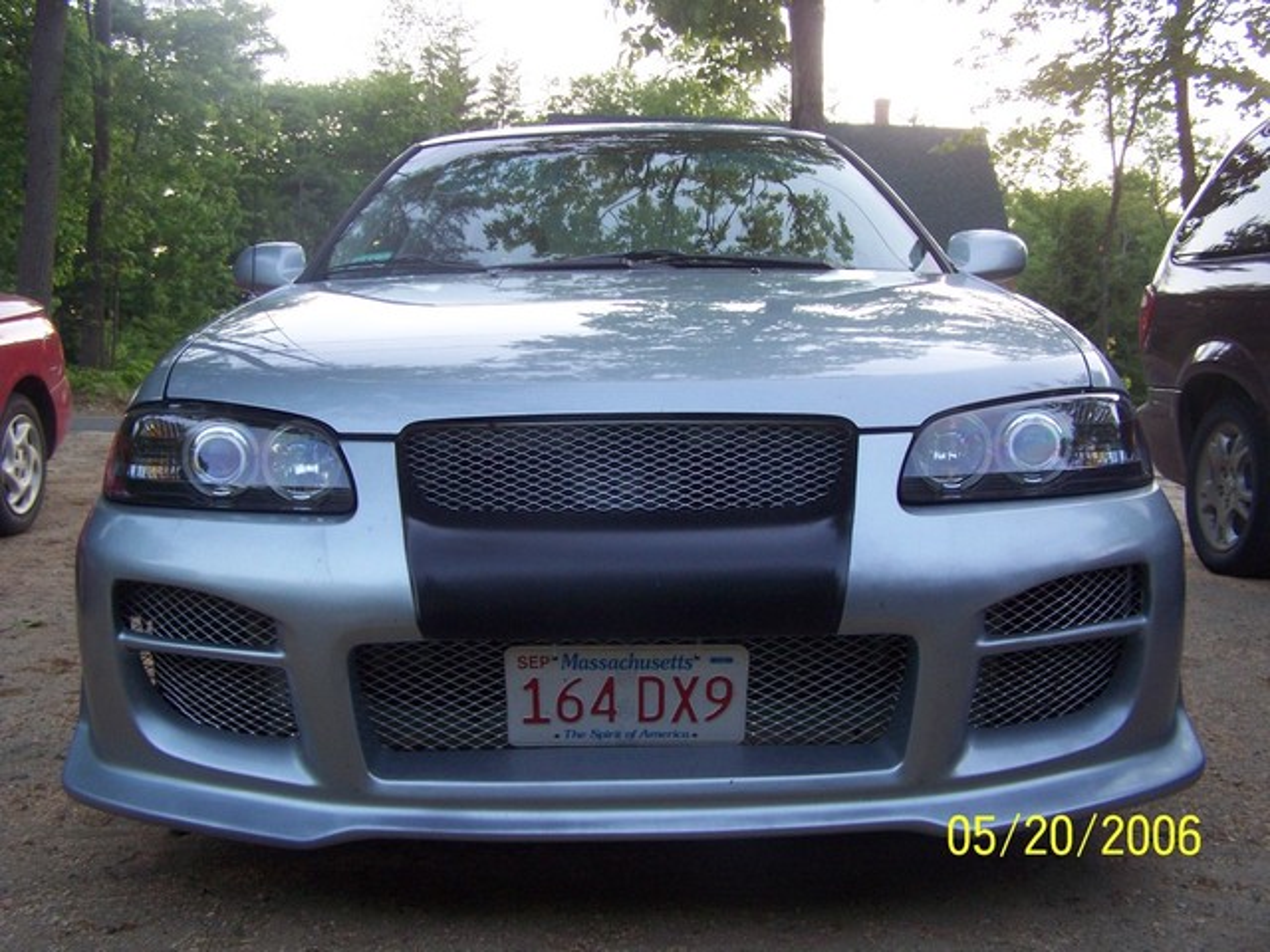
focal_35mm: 38
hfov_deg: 49.0
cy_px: 476
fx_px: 1394
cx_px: 635
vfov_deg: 37.7
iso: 100
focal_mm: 6.3
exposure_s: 1/30
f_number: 2.8
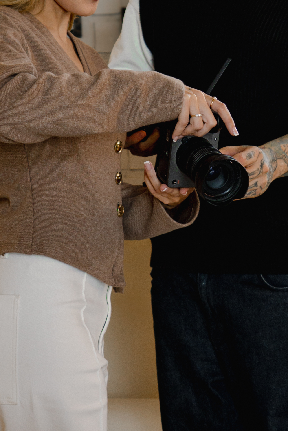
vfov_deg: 16.8
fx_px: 1465
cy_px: 175
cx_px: 212
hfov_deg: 11.2
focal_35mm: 122
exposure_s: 1/125
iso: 200
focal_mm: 25.3
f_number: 2.8
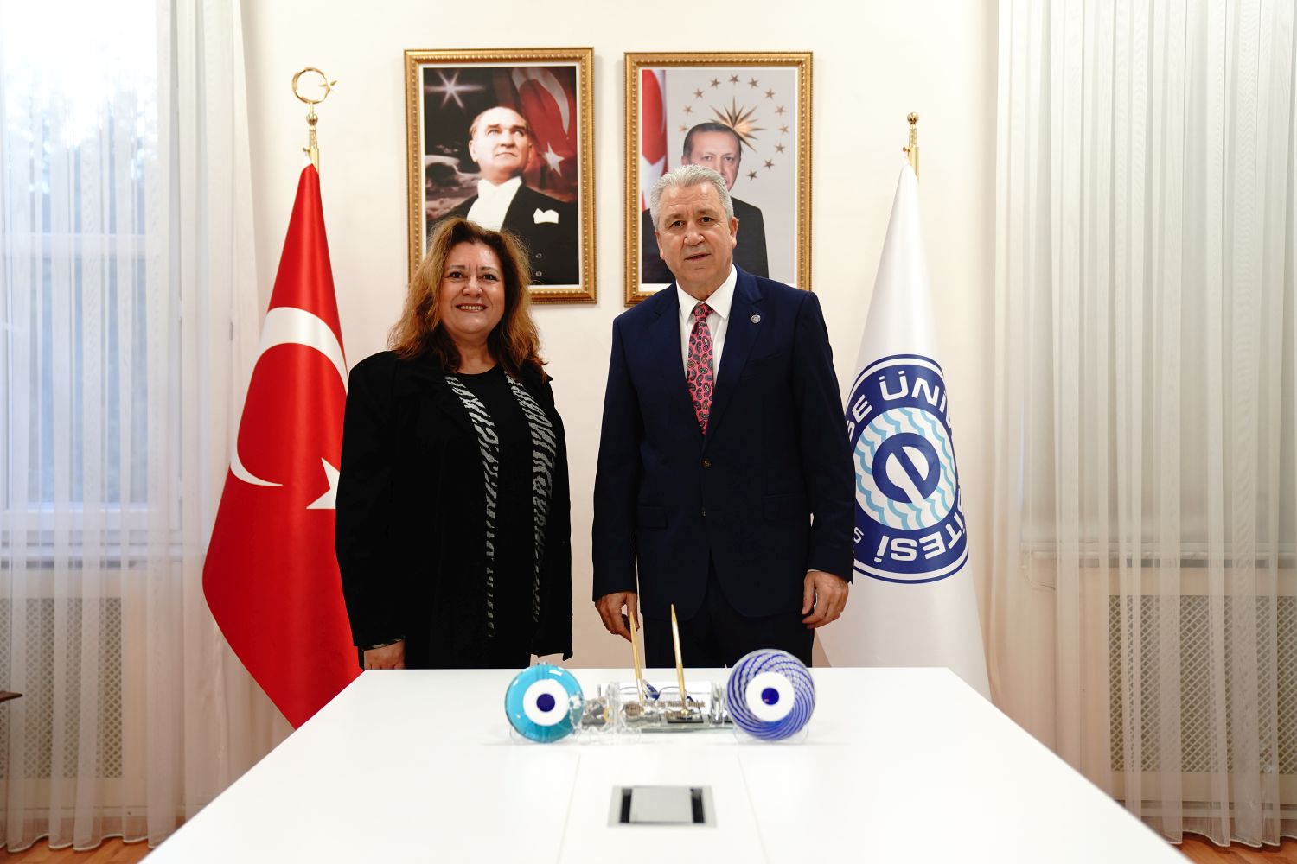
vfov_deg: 34.2
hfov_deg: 49.6
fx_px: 1405
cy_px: 432
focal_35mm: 39
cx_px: 648
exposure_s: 1/80
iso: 800
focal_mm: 39
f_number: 2.8
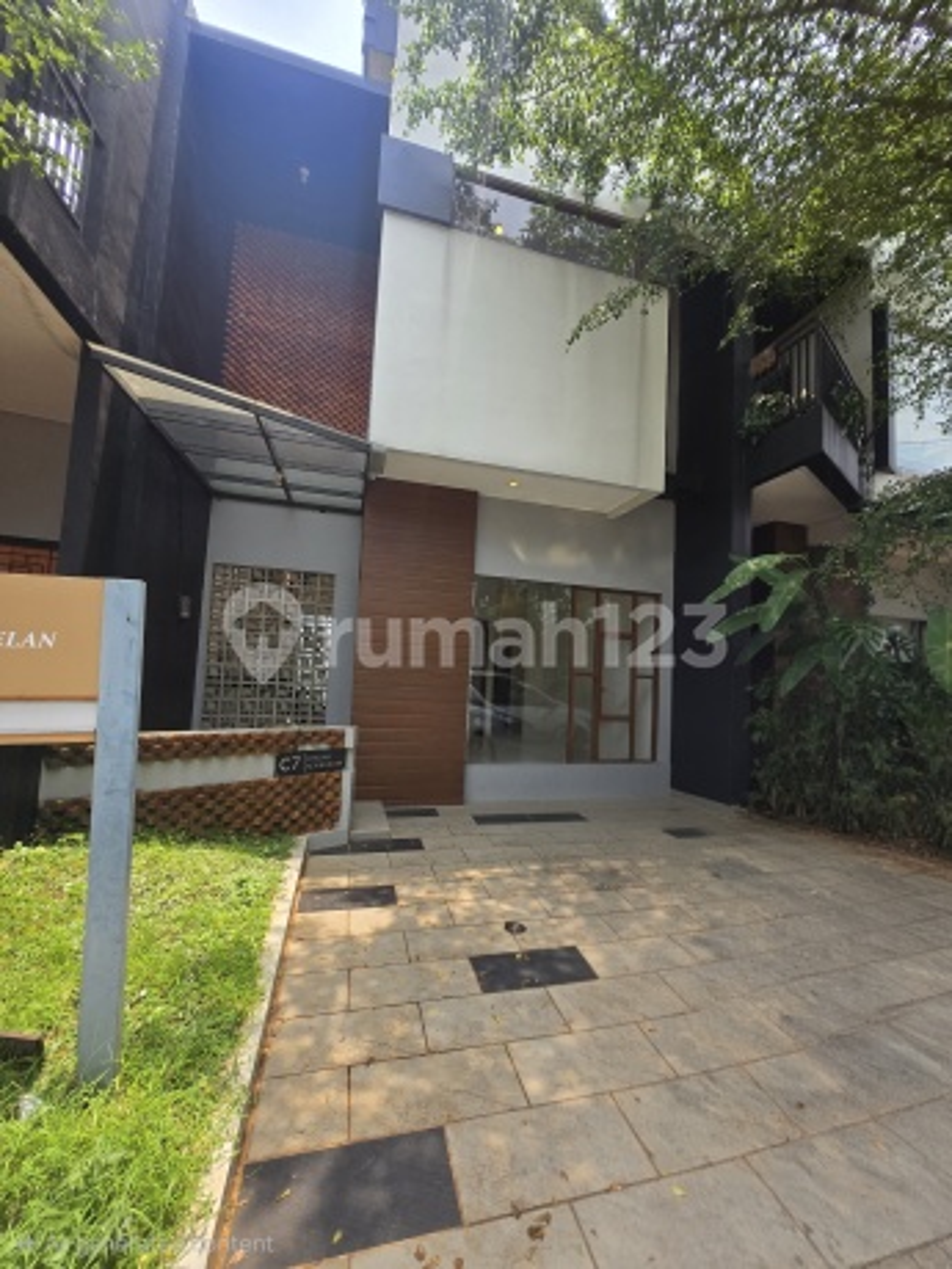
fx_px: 477
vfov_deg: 106.2
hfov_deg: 89.9
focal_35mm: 13
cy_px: 634
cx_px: 476
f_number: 2.2
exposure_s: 1/263
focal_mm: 1.7
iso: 25
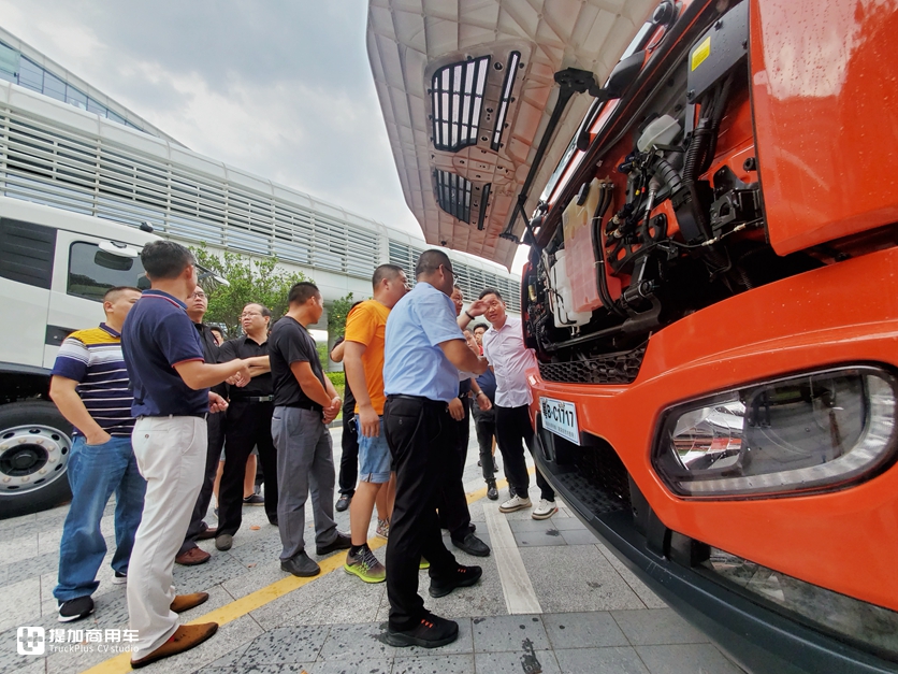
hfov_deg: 106.2
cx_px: 449
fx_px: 337
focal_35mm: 13
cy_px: 337
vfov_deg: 89.9
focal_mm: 1.8
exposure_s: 1/70
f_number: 2.2
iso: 50
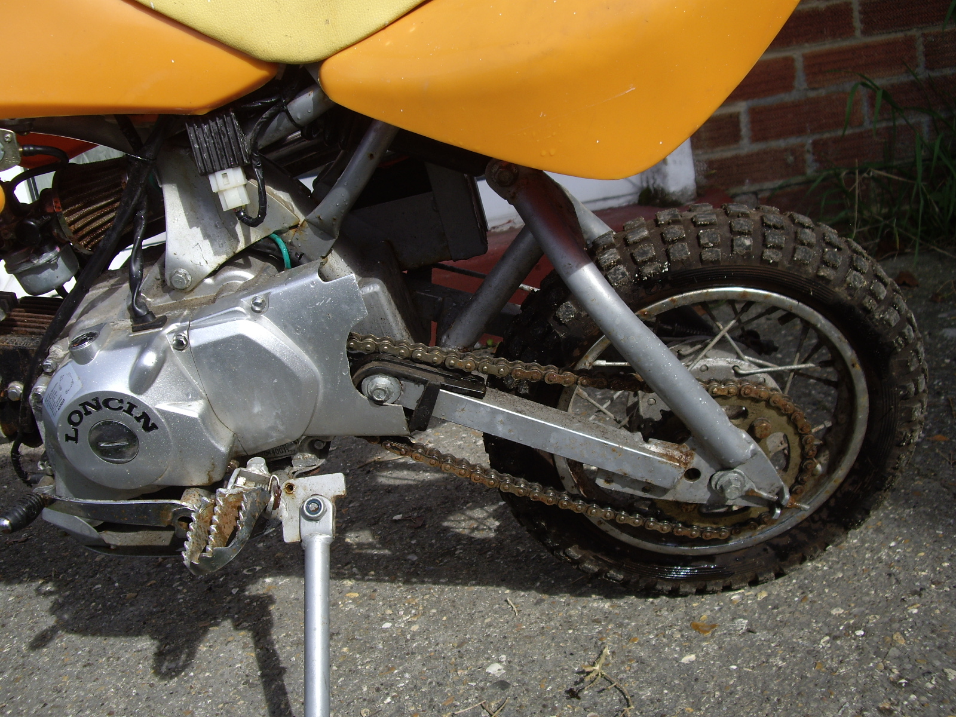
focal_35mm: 38
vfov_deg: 37.7
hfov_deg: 49.0
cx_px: 478
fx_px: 1049
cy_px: 358
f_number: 5.6
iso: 50
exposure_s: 1/160
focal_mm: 7.9
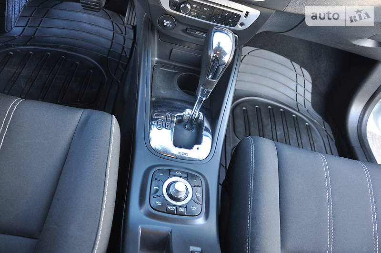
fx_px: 285
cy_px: 126
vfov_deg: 47.8
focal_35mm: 27
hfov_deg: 67.5
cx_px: 190
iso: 500
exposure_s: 1/60
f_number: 4
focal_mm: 18
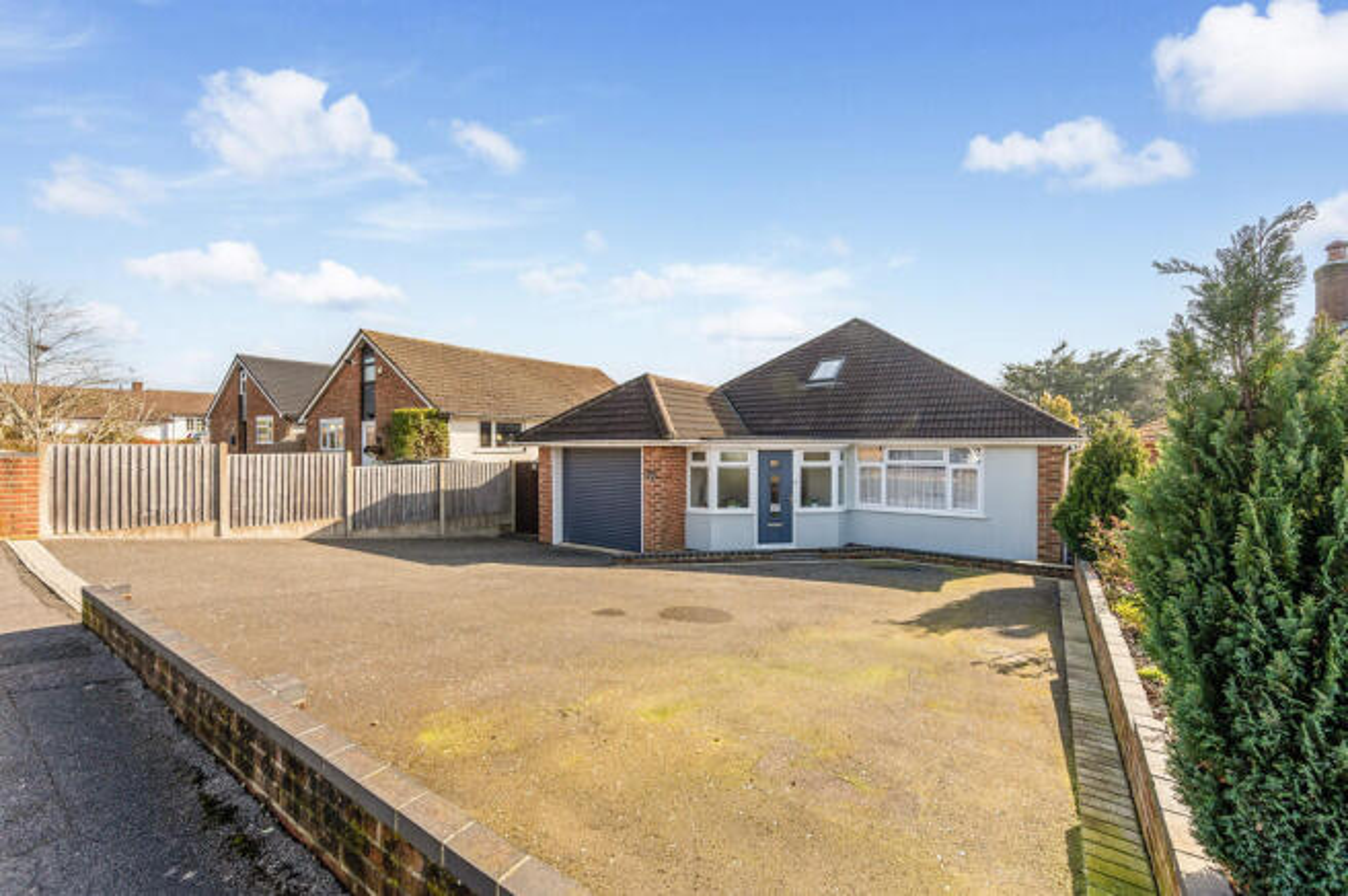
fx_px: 524
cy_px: 448
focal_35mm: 14
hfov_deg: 104.3
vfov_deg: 81.1
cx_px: 674
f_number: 7.1
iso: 200
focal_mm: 14
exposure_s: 1/640
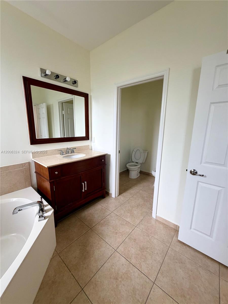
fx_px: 123
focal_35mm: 14
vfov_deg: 102.1
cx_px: 114
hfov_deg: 85.7
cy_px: 152
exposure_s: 1/120
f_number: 2.2
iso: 250
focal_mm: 2.22
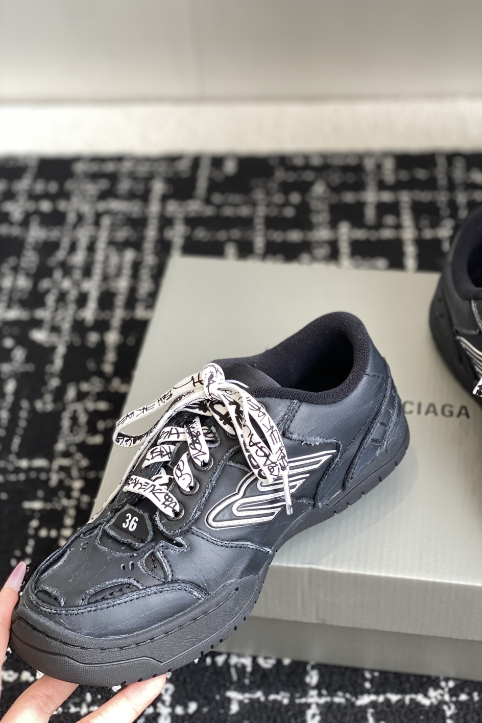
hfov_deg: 24.6
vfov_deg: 36.2
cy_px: 362
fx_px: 1104
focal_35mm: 55
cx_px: 274
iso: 50
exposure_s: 1/122
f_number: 2
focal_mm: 6
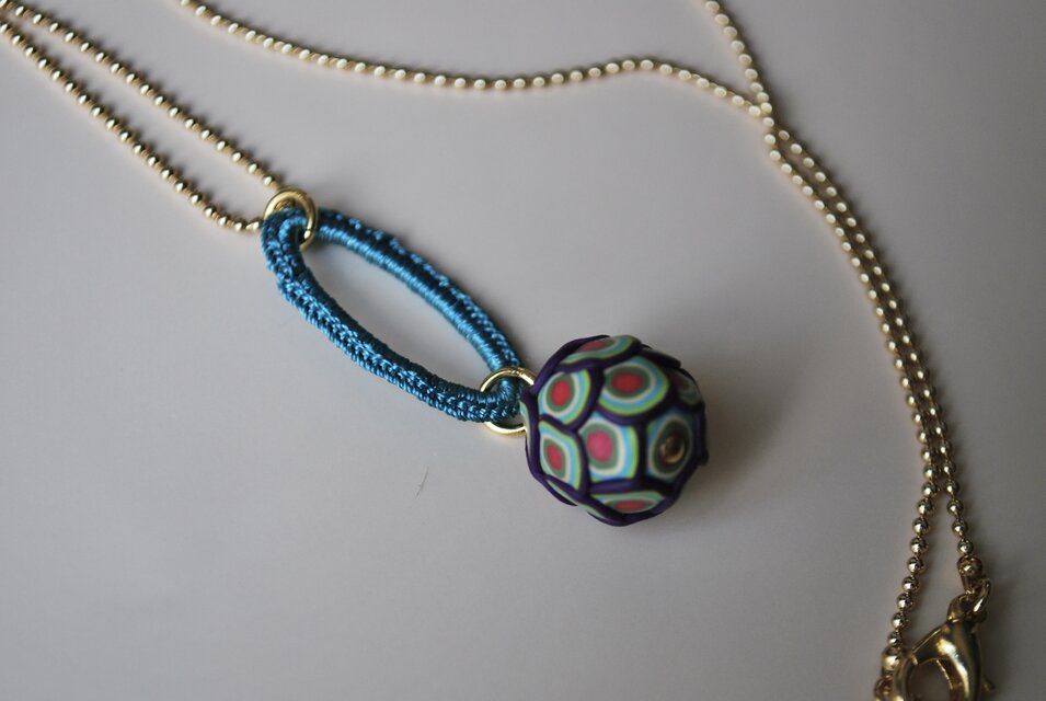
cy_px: 350
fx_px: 1833
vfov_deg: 21.6
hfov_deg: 31.8
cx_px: 523
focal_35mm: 63
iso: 200
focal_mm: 42
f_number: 5.3
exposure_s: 1/100
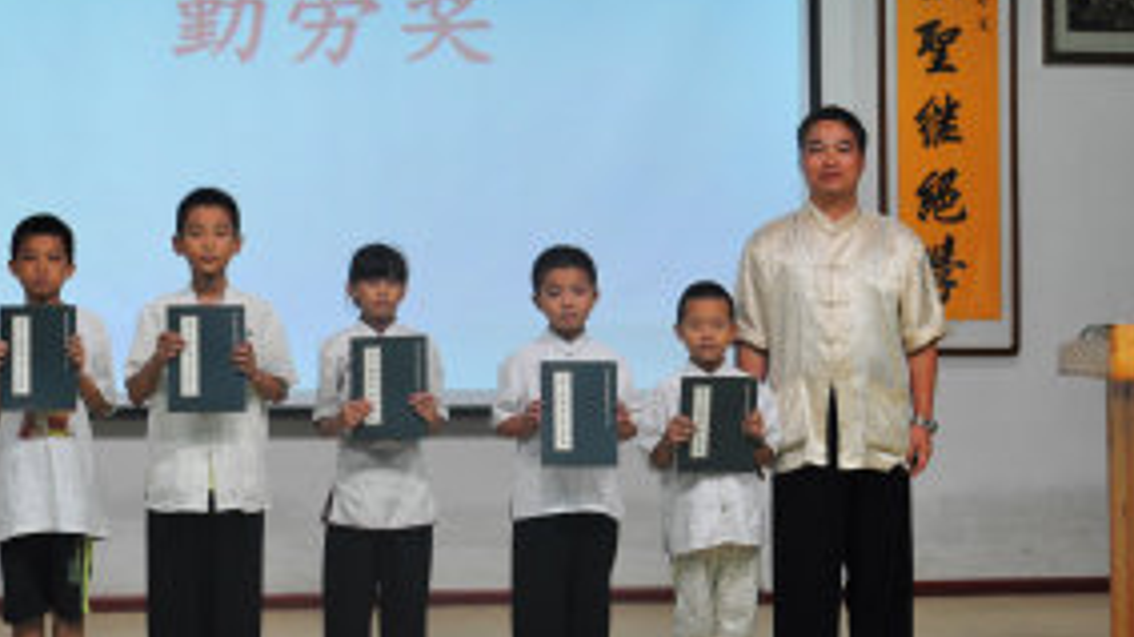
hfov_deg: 26.3
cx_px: 196
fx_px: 2372
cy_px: 238
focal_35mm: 79
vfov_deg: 15.3
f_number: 4
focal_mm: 29
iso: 500
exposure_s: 1/60
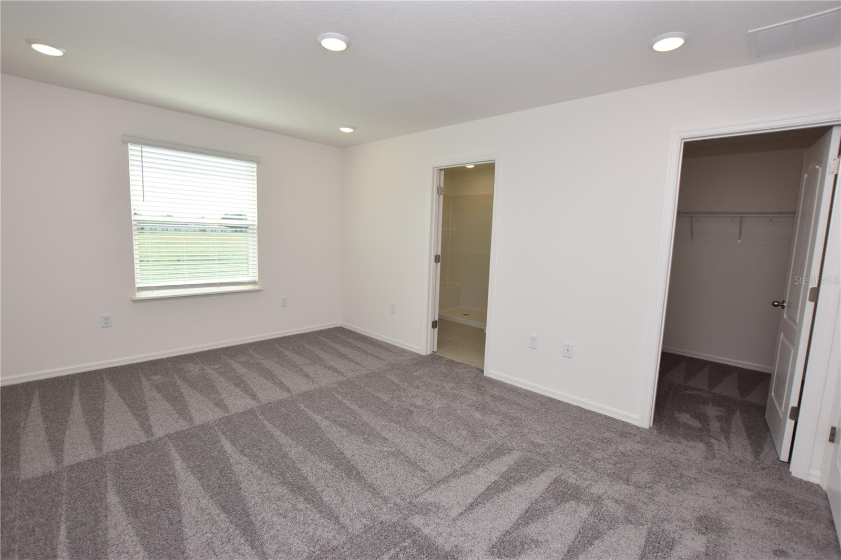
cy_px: 280
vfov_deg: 77.3
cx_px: 420
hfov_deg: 100.4
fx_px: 350
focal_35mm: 15
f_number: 5.6
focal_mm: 10
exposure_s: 1/125
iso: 125
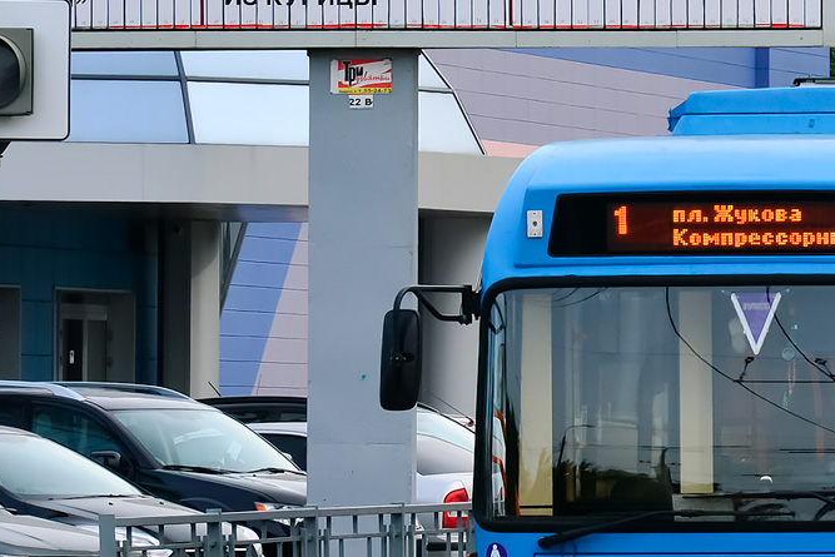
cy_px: 205
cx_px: 891
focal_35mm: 354
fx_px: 8215
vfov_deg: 3.9
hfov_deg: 5.8
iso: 400
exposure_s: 1/320
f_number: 8
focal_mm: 105
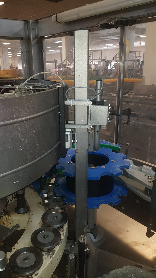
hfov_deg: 38.9
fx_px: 221
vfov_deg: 64.3
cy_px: 141
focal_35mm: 30
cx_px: 68
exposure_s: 1/33
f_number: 1.7
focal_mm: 4.3
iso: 100
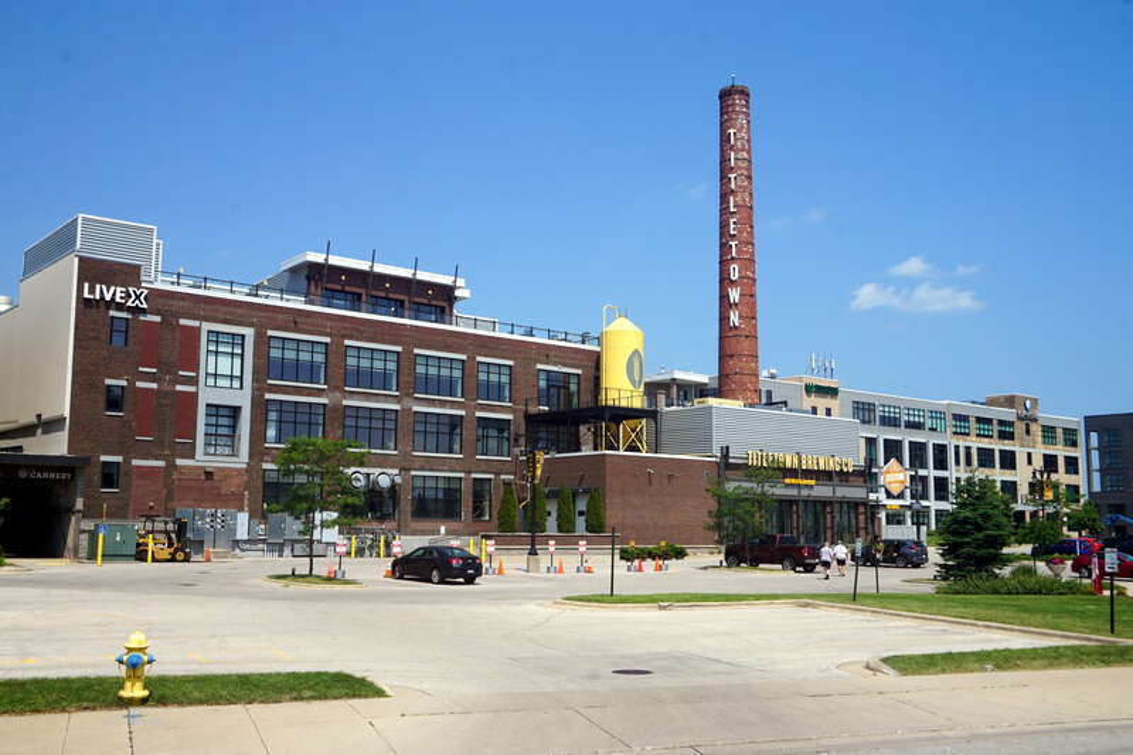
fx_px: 1133
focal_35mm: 36
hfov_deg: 53.1
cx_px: 566
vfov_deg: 36.9
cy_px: 378
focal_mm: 24
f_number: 11
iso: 100
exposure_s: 1/200
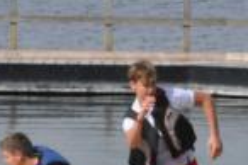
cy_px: 139
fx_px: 3700
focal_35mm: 538
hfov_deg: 3.8
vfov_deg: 2.6
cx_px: 187
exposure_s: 1/1600
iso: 3200
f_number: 20
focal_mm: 105
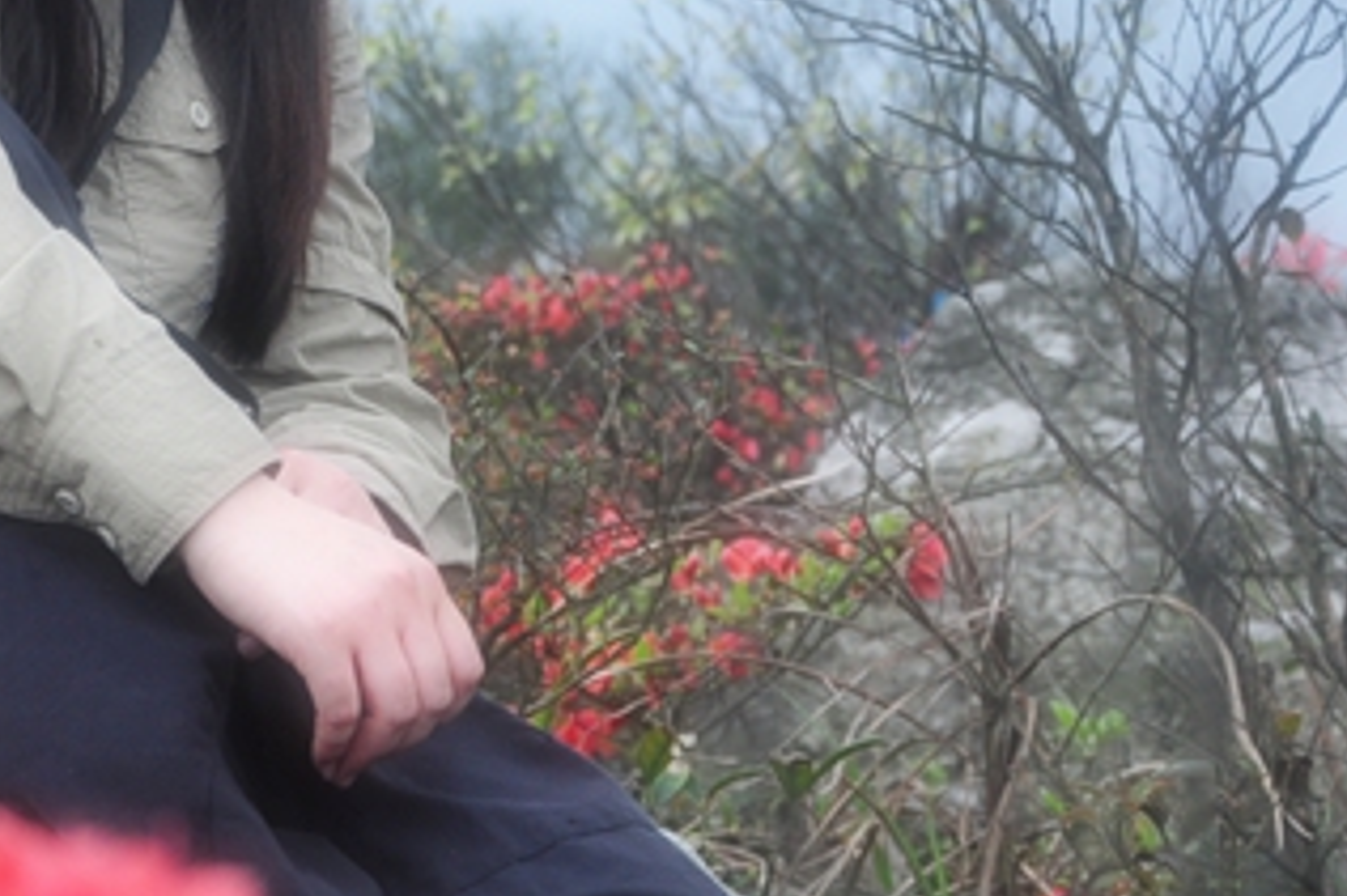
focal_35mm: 189
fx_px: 7068
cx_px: 85
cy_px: 87
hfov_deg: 10.8
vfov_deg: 7.2
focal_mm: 50
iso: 320
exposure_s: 1/800
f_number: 6.3
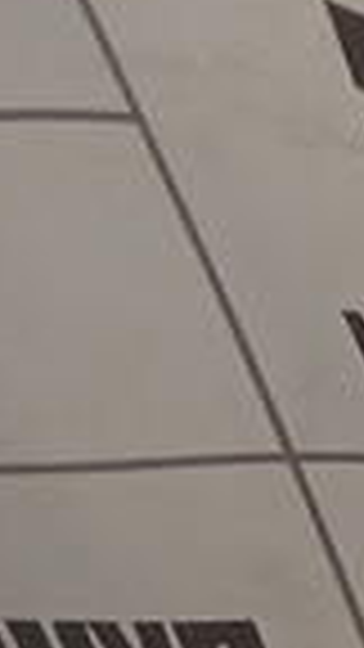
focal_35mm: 209
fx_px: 3586
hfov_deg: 4.4
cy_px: 1264
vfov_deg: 9.7
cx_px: 2175
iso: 125
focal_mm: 4
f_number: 1.8
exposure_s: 1/50
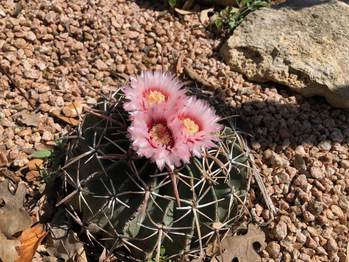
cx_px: 174
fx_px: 282
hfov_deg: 63.4
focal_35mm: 28
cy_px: 131
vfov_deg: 49.7
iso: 20
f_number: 1.8
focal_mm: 3.99
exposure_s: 1/2000
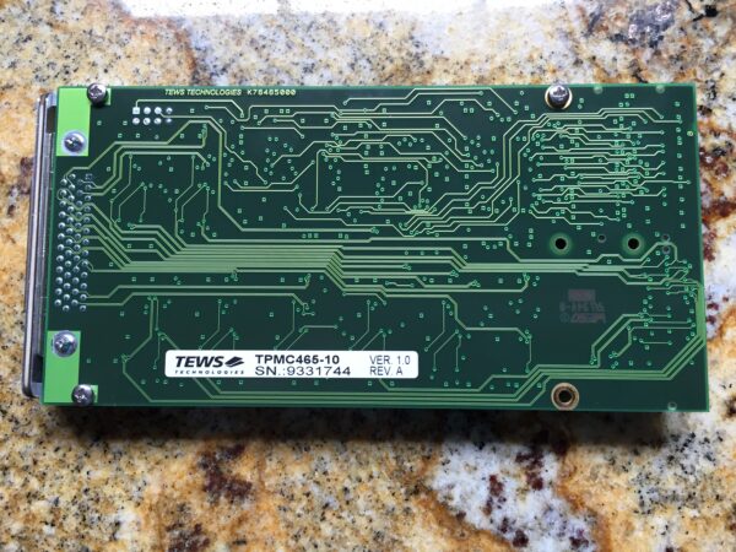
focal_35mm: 29
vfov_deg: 48.2
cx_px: 368
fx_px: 617
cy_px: 276
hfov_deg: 61.7
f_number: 2.2
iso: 40
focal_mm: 4.15
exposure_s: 1/30
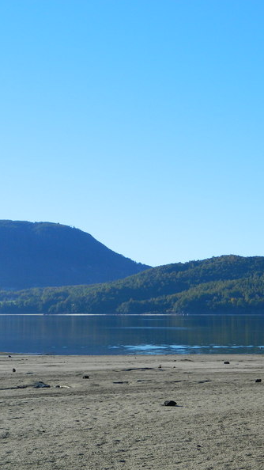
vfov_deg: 30.6
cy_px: 235
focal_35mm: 69
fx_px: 859
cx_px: 188
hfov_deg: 17.4
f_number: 3.6
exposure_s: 1/500
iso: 80
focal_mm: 8.4
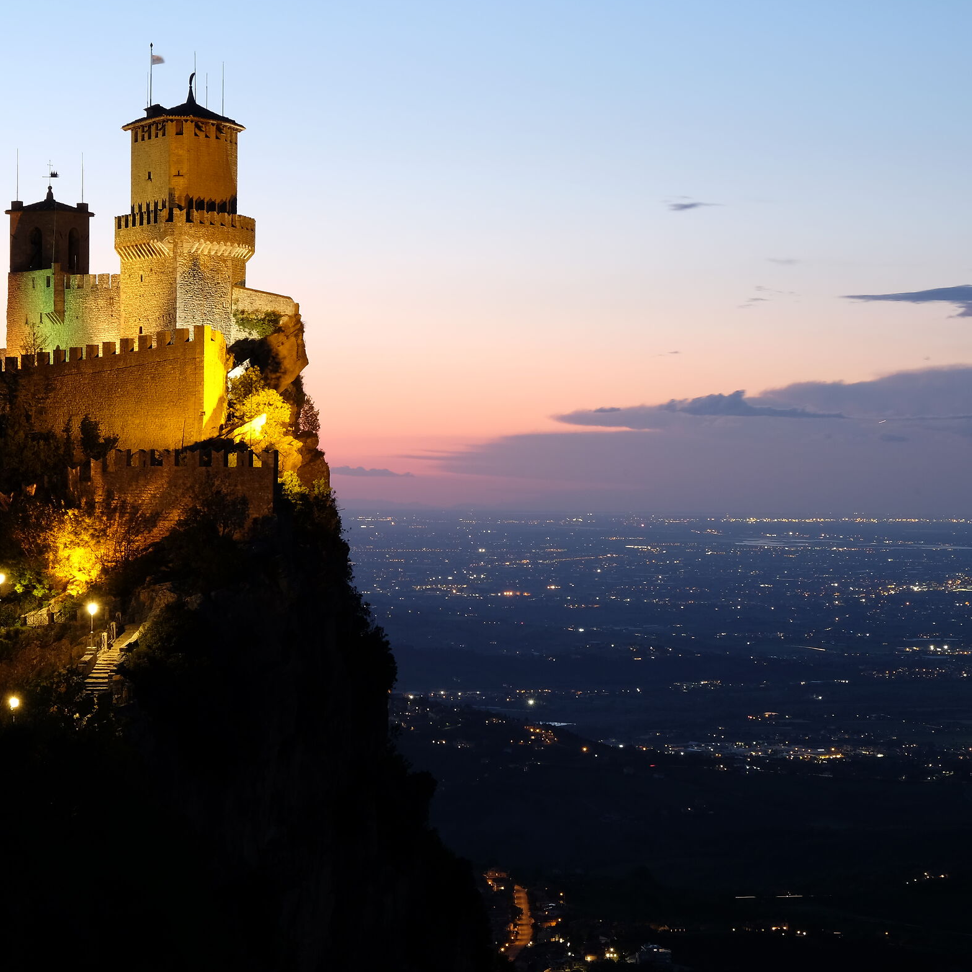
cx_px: 456
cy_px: 483
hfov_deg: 16.1
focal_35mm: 108
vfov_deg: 16.1
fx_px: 3431
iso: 200
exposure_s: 9
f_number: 11
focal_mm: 55
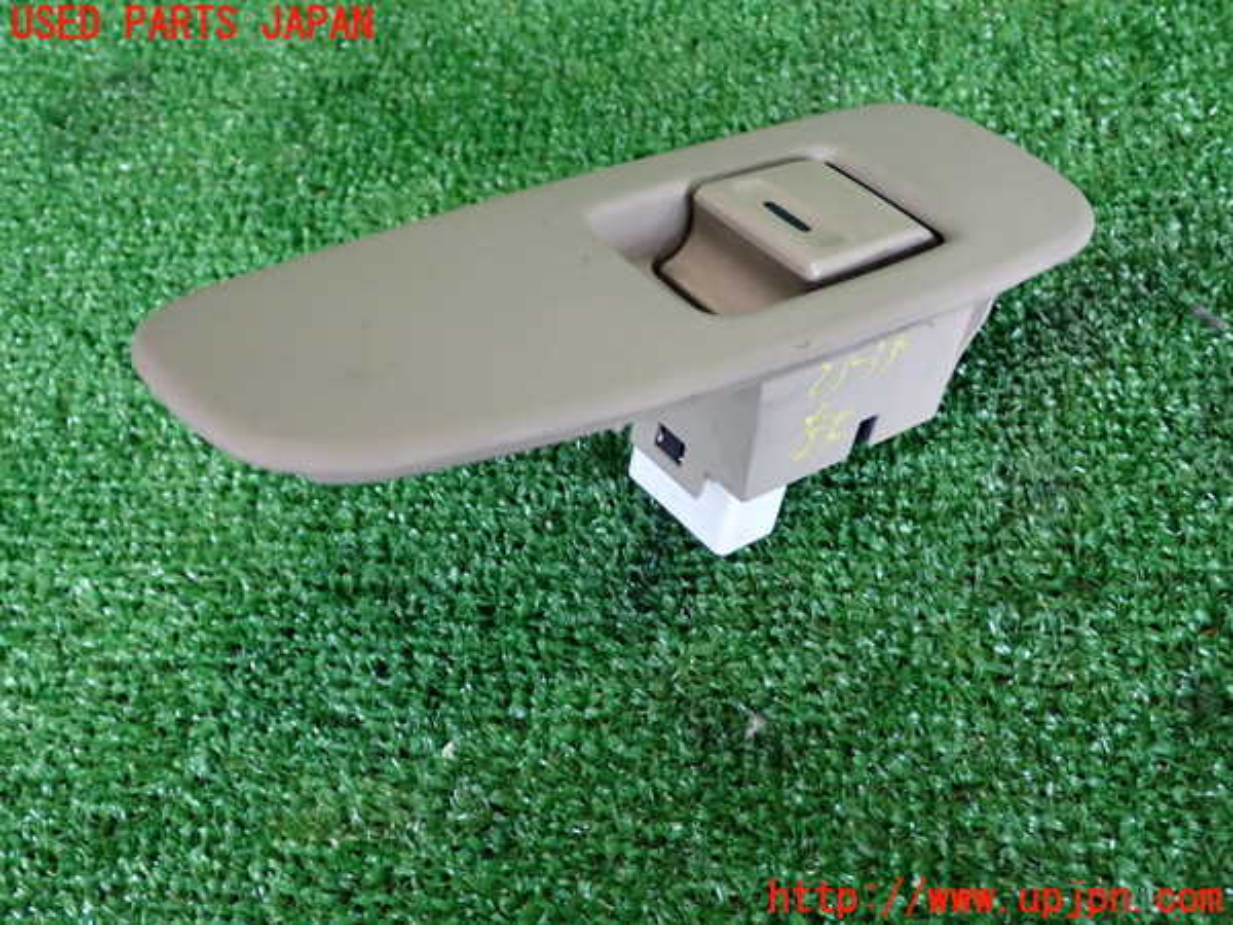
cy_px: 462
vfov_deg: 37.7
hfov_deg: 49.0
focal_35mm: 38
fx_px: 1354
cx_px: 616
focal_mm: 6.83
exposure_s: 1/30
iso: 800
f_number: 2.7
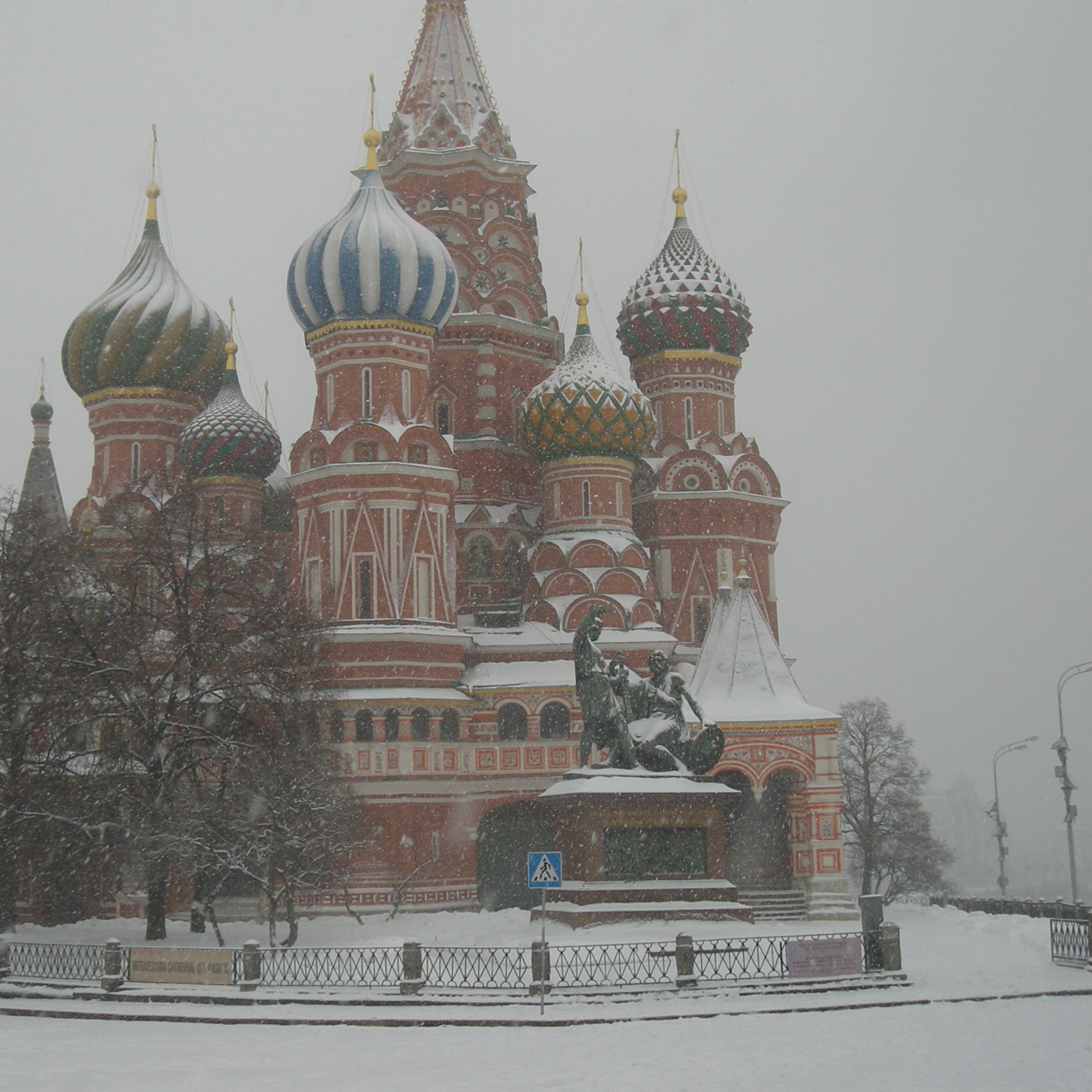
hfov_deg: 33.3
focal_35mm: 51
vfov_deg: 33.3
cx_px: 449
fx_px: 1820
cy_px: 419
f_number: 2.8
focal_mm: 5.7
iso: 50
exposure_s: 1/281
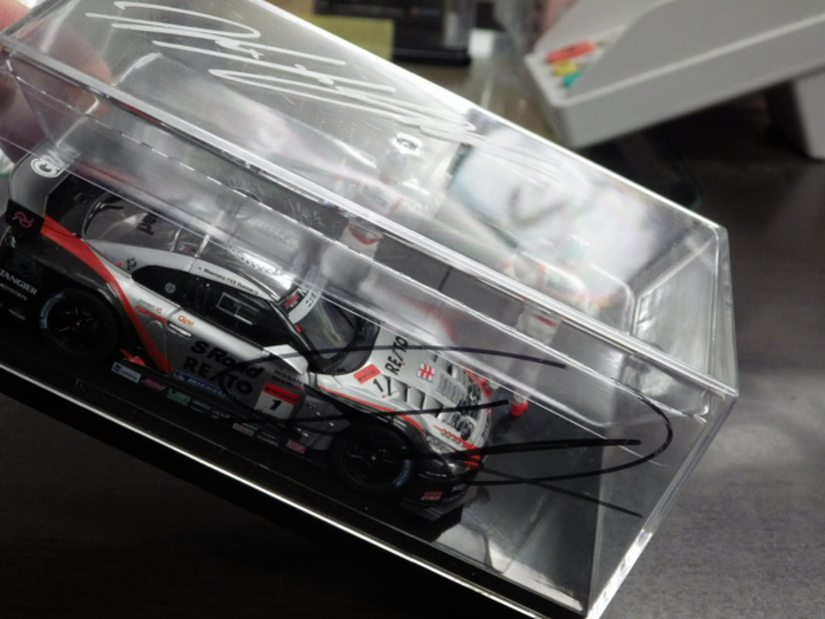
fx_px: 1406
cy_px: 310
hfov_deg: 32.7
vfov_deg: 24.8
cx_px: 412
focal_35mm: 59
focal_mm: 10.7
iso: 640
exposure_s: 1/60
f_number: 4
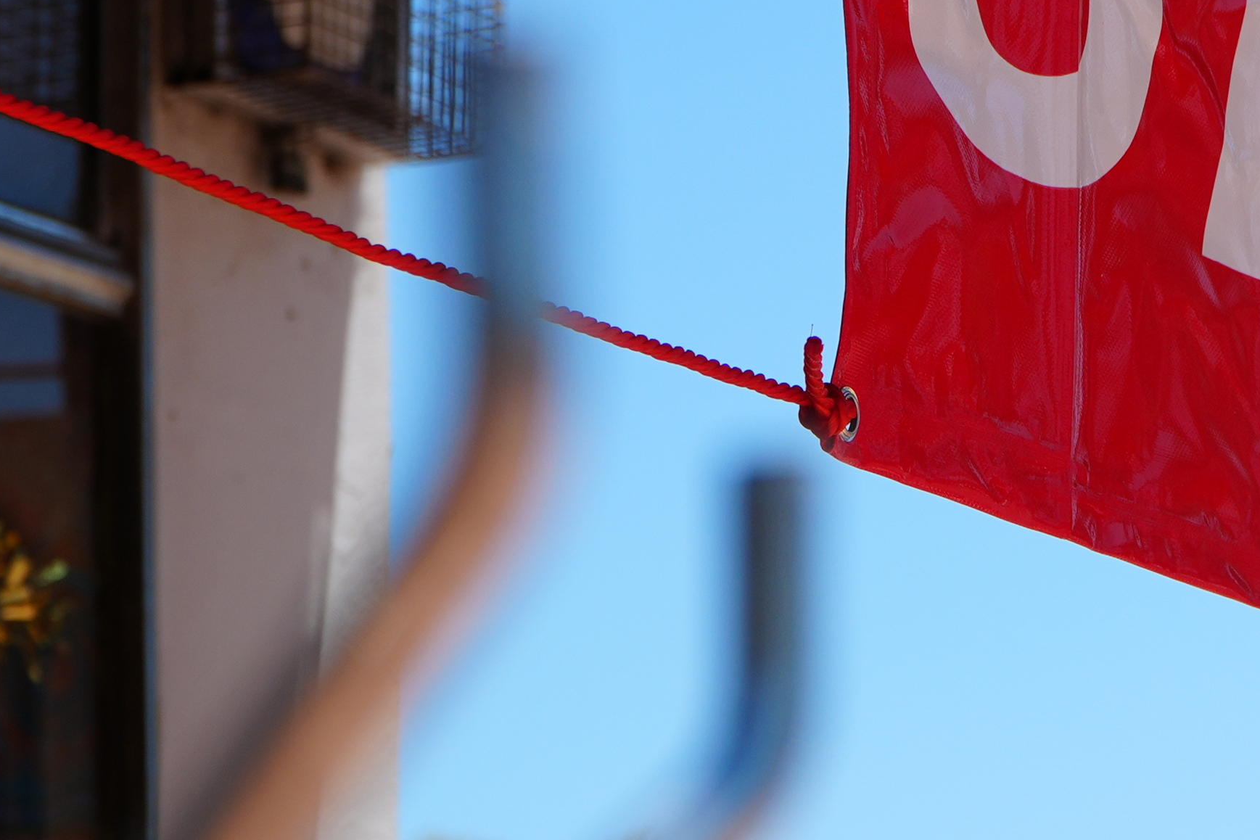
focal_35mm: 190
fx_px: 6649
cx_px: 1375
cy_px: 180
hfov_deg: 10.7
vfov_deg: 7.2
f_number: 5
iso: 100
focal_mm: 44
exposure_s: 1/640
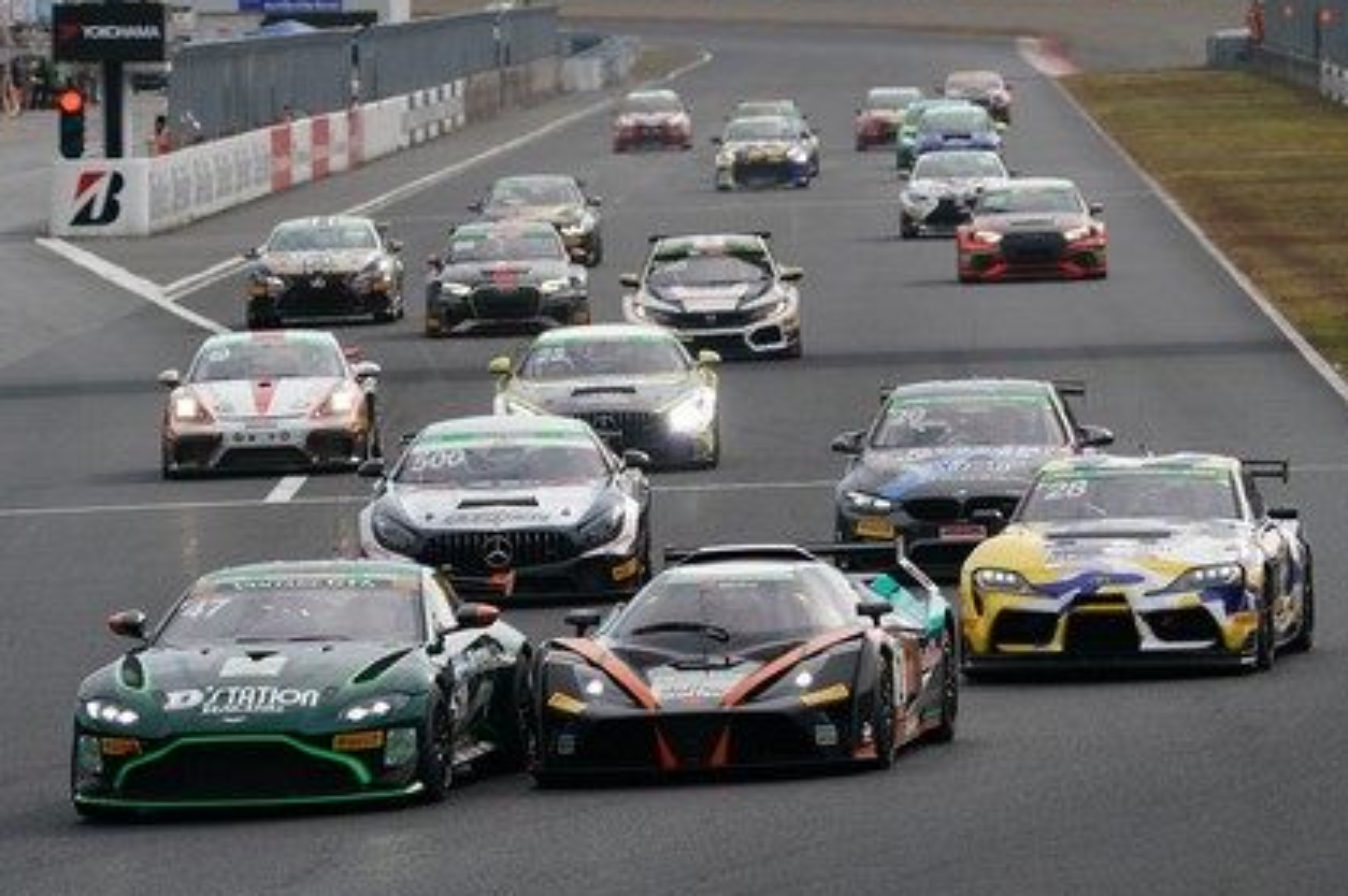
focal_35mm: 412
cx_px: 722
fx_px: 15415
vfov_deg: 3.3
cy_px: 139
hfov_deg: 5.0
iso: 250
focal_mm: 239
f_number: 7.1
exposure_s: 1/800
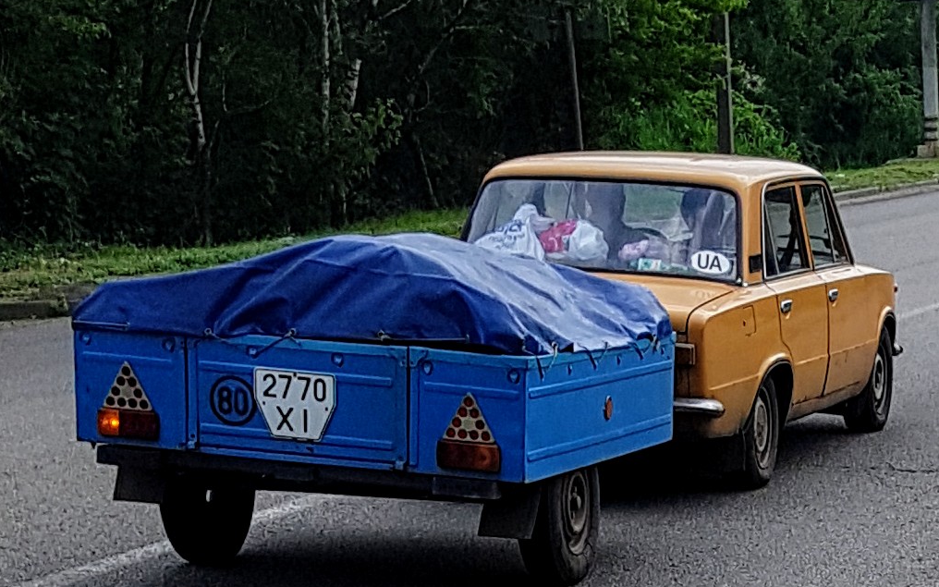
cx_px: 475
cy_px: 275
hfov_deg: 66.5
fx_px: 717
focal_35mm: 28
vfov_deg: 44.5
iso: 50
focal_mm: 4.2
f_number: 1.7
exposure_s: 1/2072
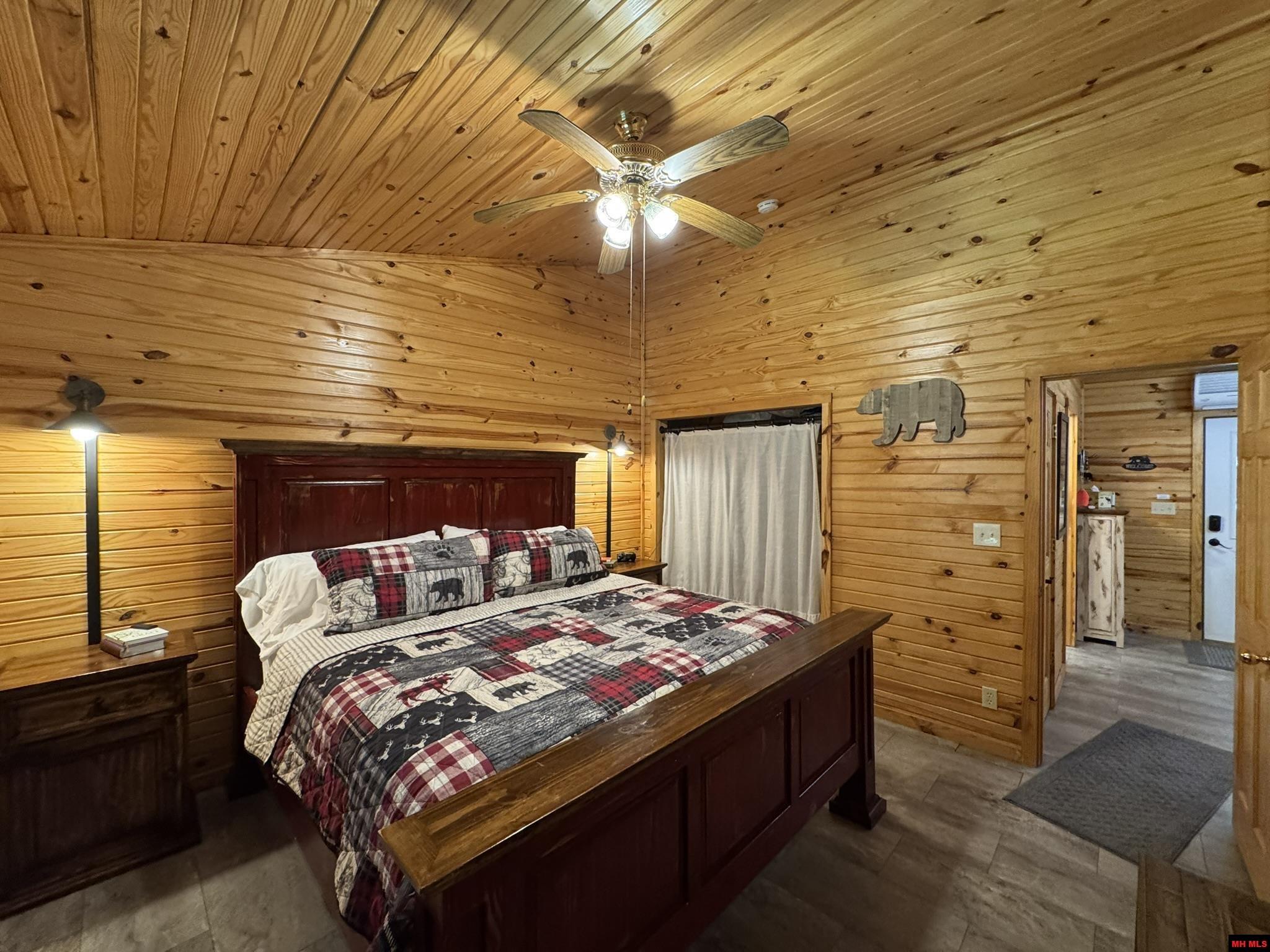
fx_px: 514
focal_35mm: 14
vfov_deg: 85.7
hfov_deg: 102.1
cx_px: 635
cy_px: 476
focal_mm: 2.22
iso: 400
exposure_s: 1/60
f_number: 2.2
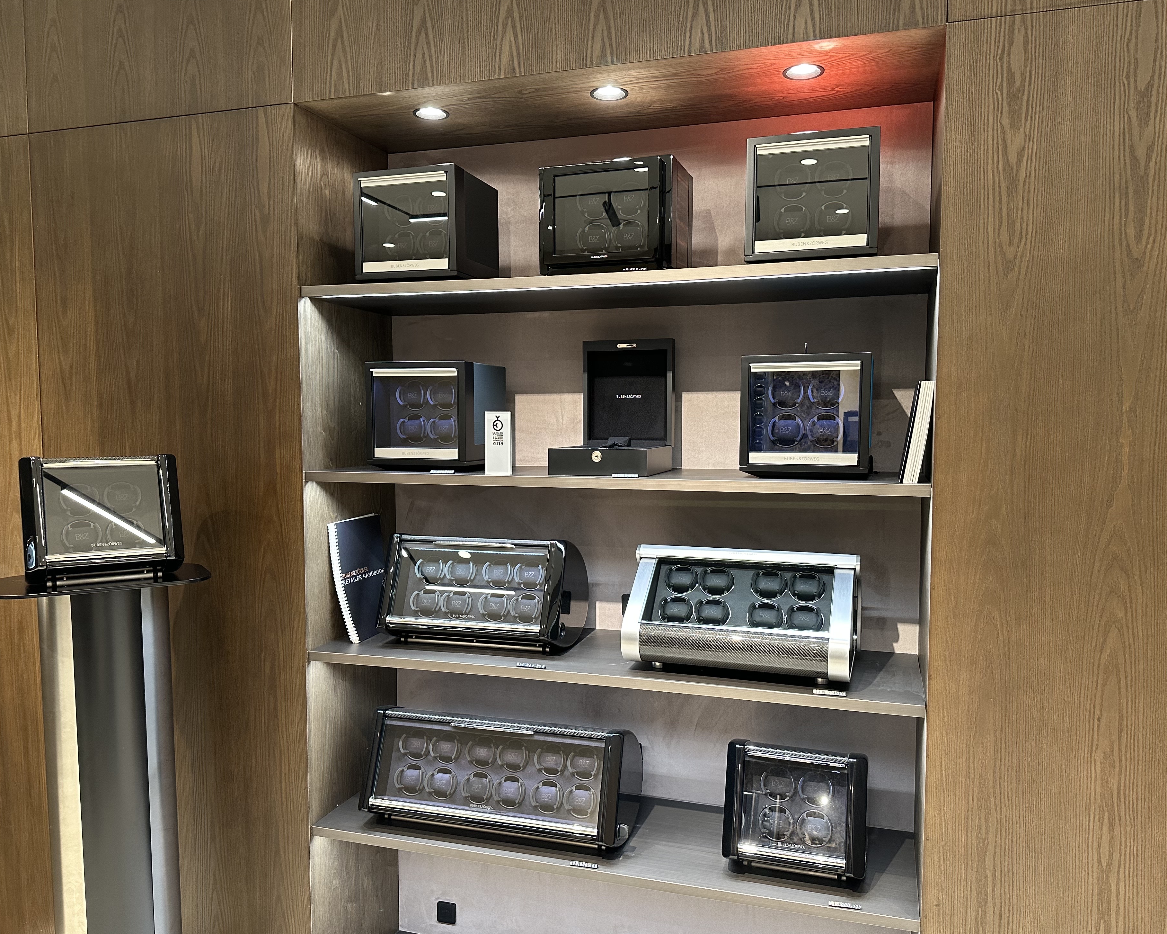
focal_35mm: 26
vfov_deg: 54.9
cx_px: 597
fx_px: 898
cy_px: 476
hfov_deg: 66.0
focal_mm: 6.86
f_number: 1.78
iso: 200
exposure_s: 1/60
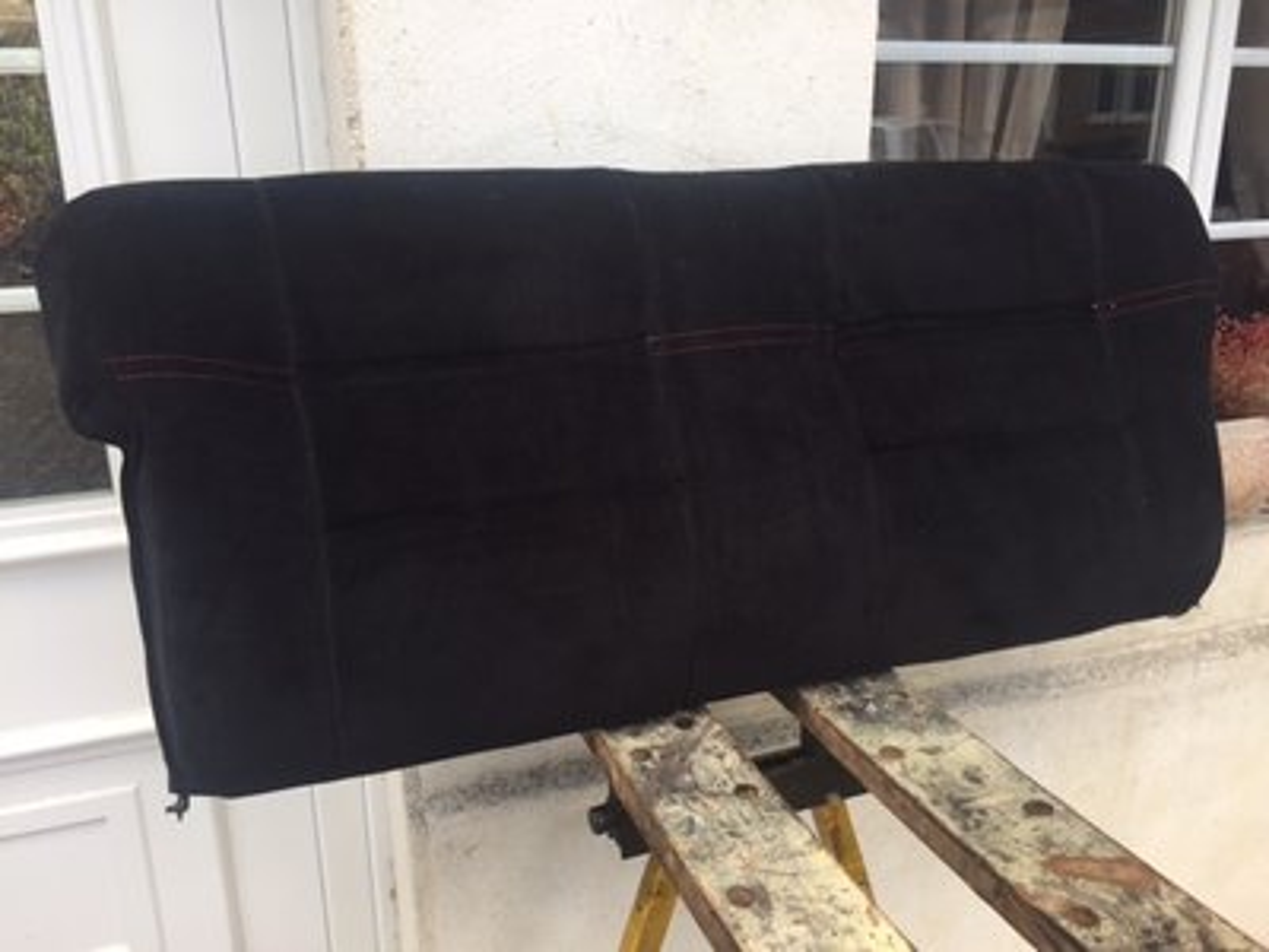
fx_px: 1063
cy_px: 476
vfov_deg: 48.2
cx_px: 634
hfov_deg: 61.7
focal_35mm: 29
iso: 32
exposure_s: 1/208
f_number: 2.2
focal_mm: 4.15
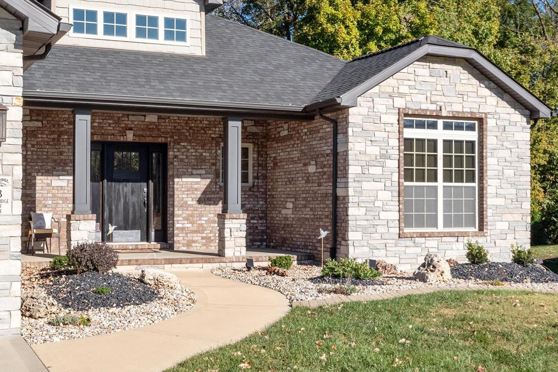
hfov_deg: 39.4
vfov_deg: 27.0
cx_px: 218
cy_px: 171
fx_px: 775
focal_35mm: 50
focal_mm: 20
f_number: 8
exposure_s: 1/1000
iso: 400
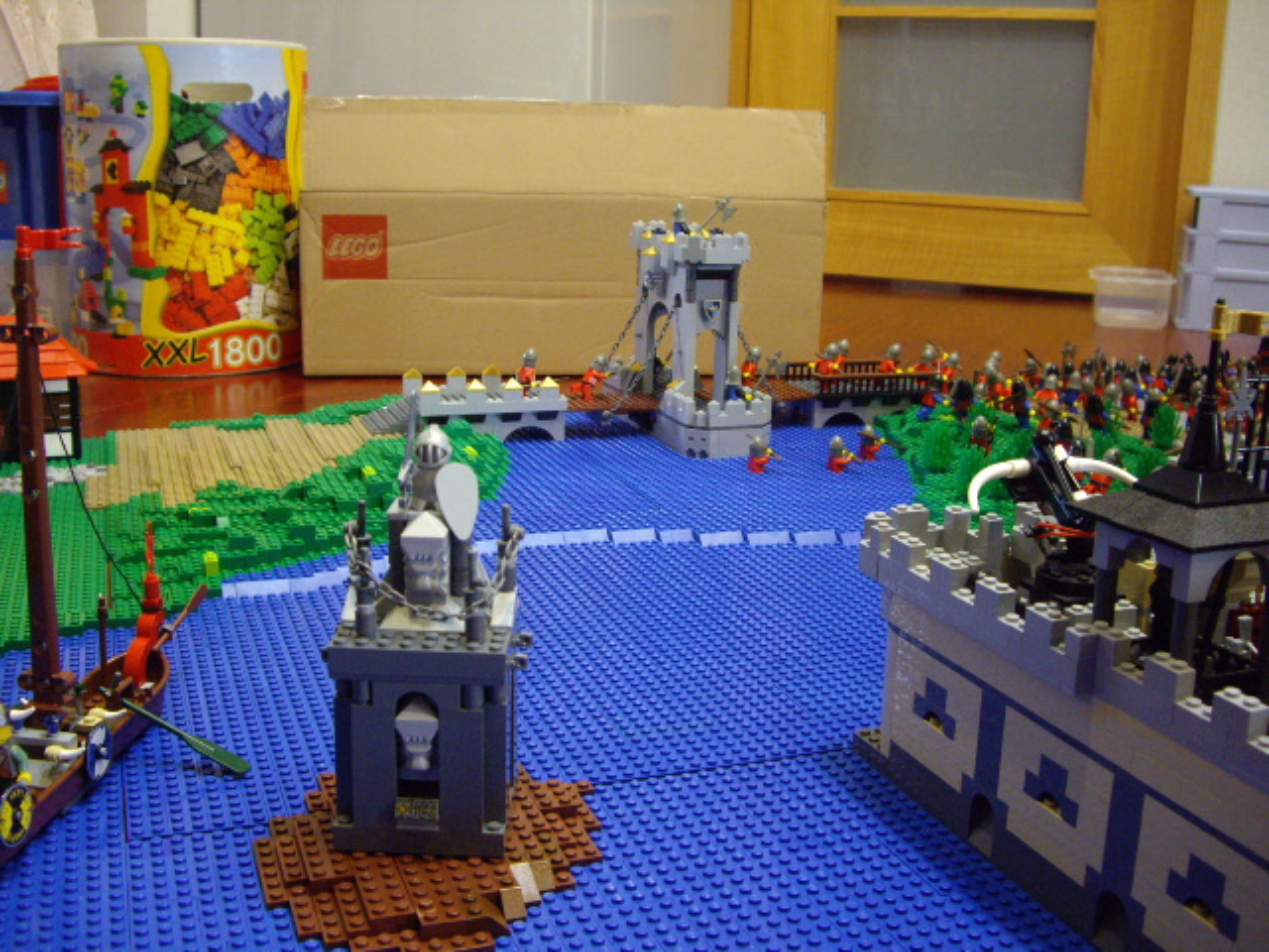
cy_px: 476
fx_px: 1393
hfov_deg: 49.0
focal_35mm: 38
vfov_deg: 37.7
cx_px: 634
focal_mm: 7.9
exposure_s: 1/15
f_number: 2.8
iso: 400
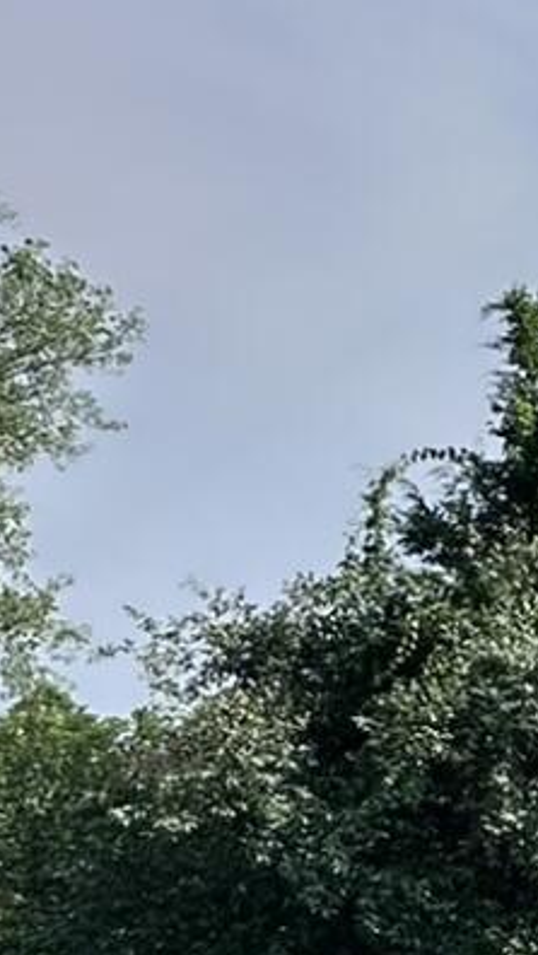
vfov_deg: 27.1
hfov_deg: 11.6
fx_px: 1951
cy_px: 733
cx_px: 1438
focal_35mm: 77
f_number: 2.2
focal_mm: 2.22
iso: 50
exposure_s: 1/3040
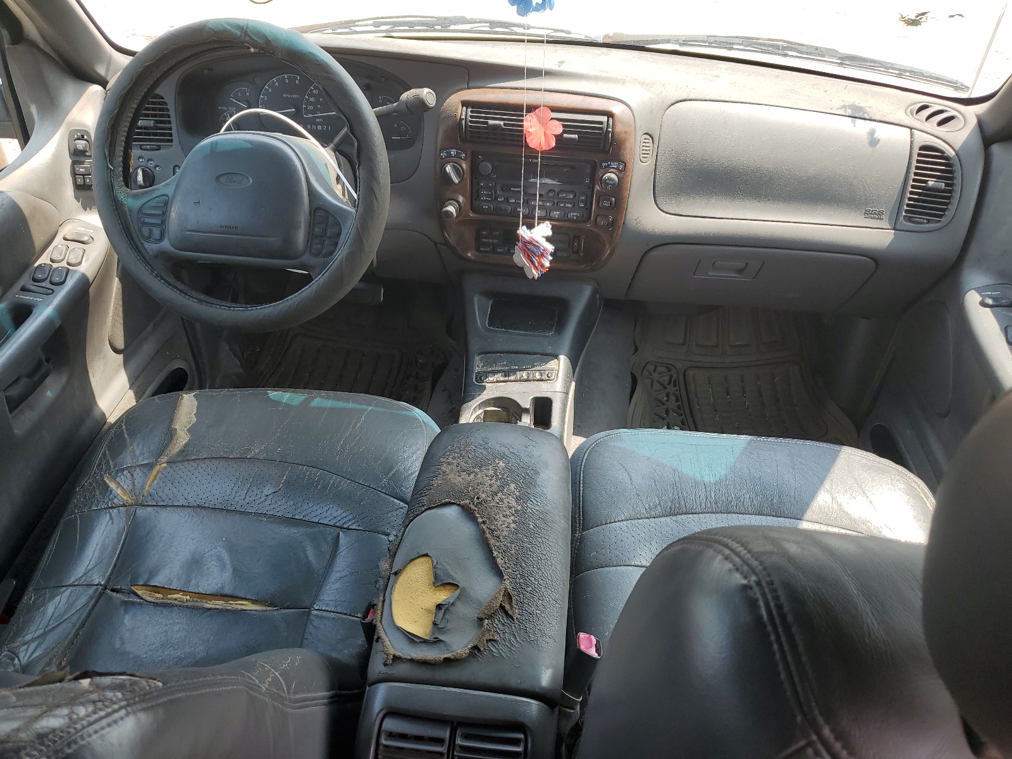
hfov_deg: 67.3
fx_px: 760
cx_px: 506
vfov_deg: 53.1
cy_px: 380
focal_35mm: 26
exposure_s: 1/417
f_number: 1.5
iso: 50
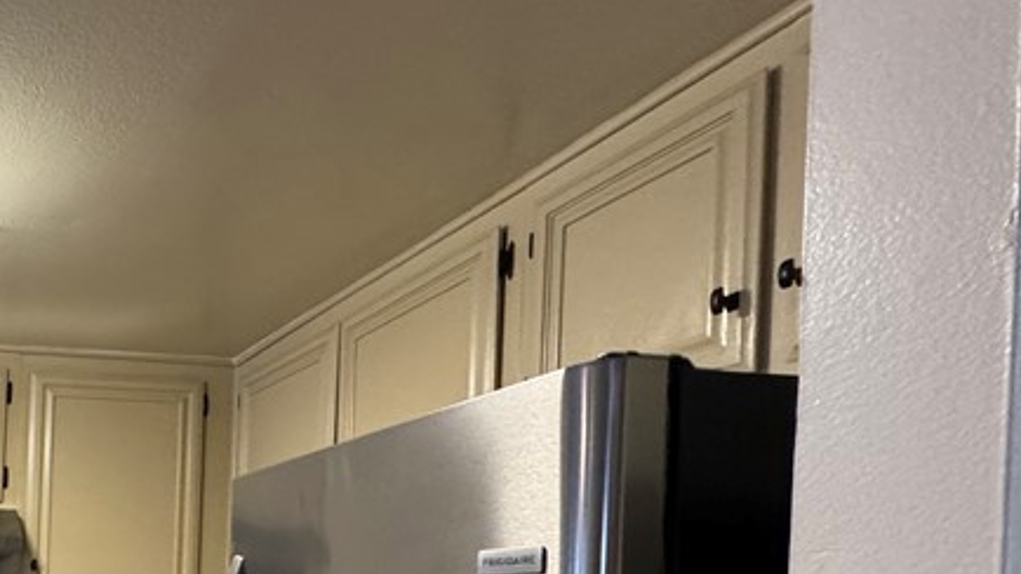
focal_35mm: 36
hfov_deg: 43.2
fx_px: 975
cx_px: -99
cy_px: 633
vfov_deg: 29.5
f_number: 2.2
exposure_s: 1/60
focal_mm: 2.22
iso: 640
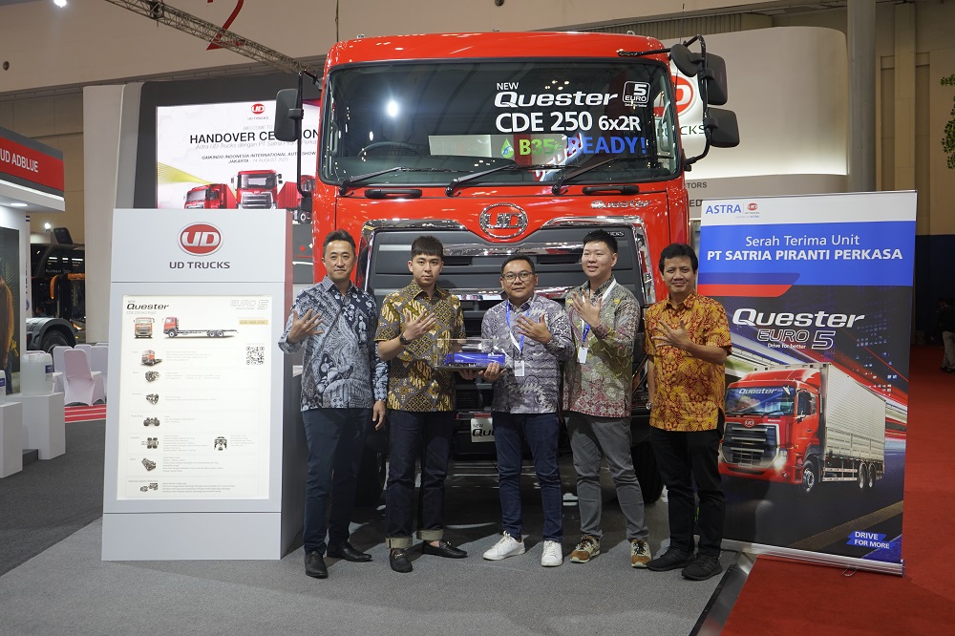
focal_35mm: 35
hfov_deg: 54.5
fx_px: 928
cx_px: 478
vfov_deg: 37.8
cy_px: 318
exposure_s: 1/160
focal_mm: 35
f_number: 4
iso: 640
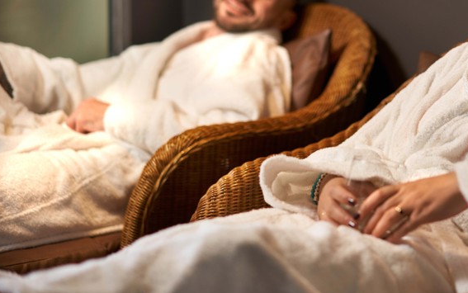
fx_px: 1072
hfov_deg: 24.4
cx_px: 347
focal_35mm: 84
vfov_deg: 15.5
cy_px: 76
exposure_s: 1/125
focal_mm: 55
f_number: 2
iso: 400
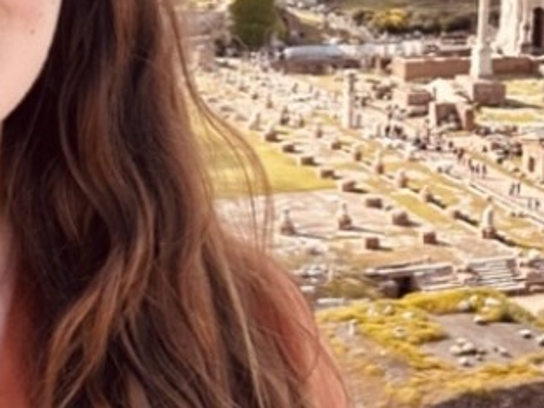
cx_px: 274
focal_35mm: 59
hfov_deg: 32.7
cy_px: -16
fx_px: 927
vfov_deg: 23.6
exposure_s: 1/614
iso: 25
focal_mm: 2.69
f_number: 1.9
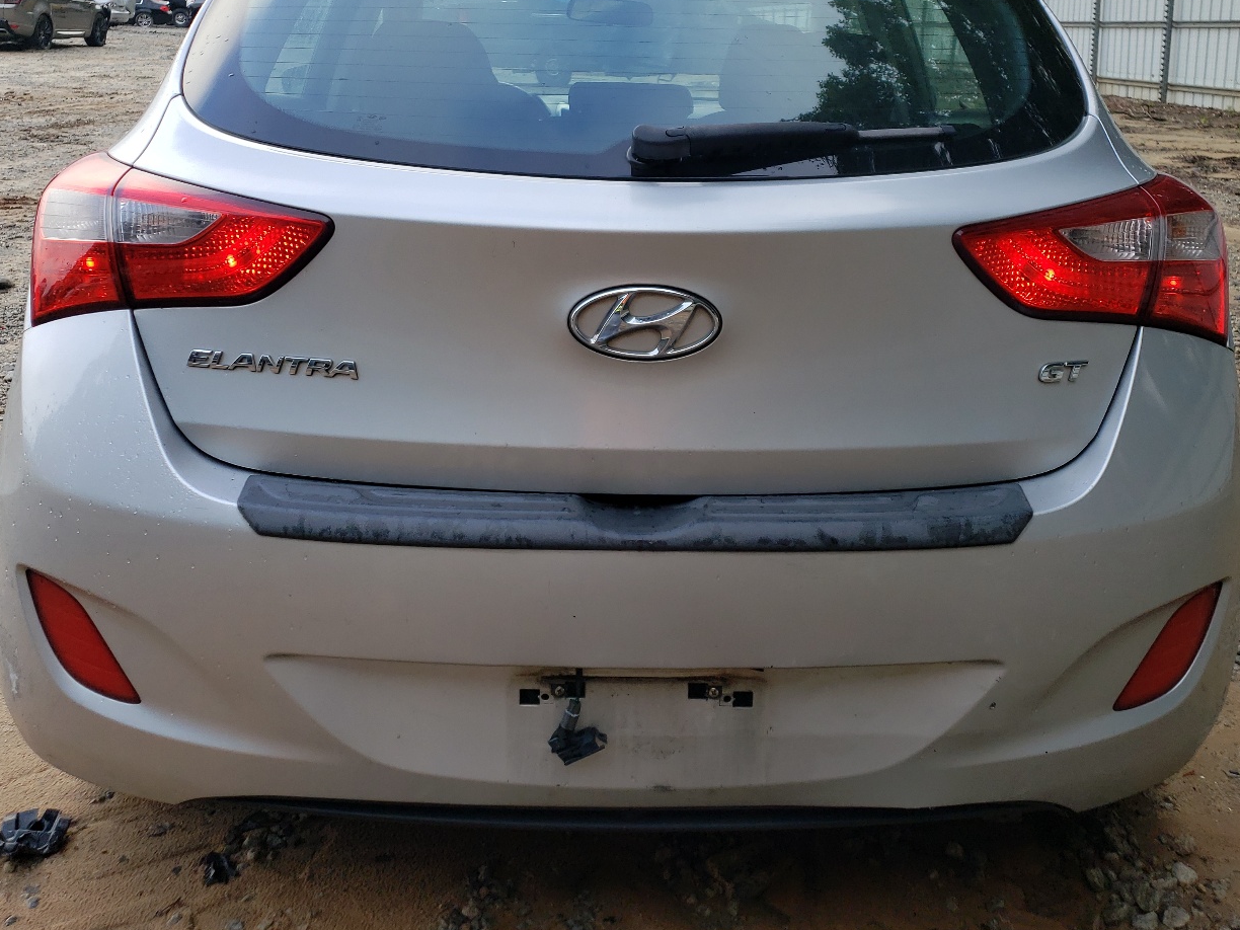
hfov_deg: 54.0
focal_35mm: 34
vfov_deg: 41.4
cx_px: 626
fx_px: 1218
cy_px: 333
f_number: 1.5
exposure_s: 1/625
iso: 50
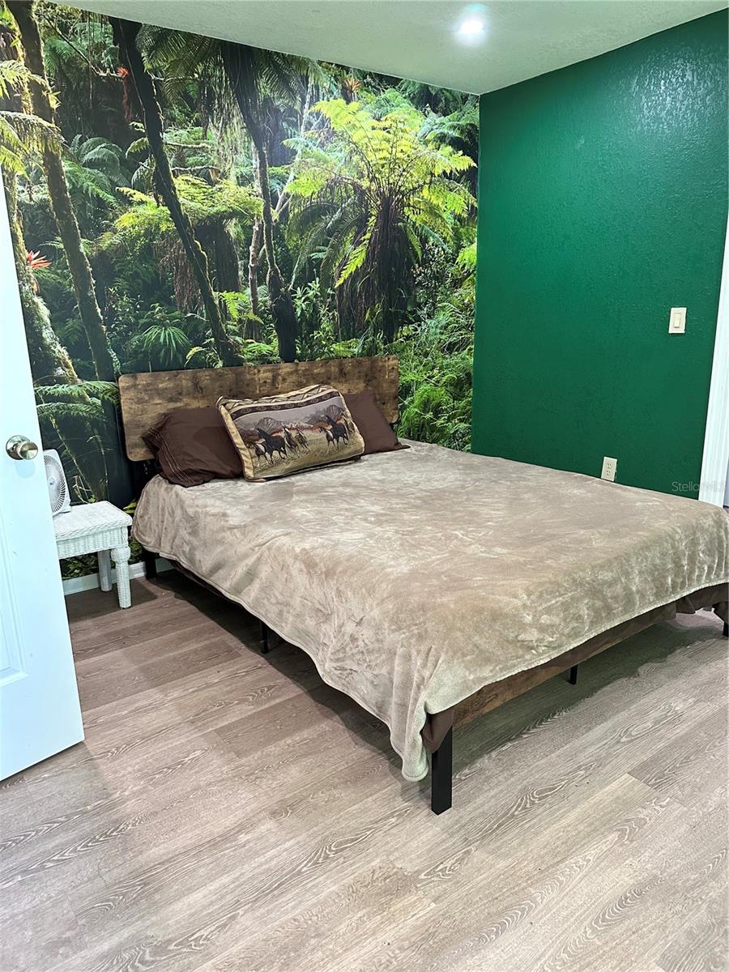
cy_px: 486
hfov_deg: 56.8
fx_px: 674
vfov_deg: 71.6
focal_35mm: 24
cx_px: 364
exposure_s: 1/60
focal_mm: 6.86
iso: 500
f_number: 1.78
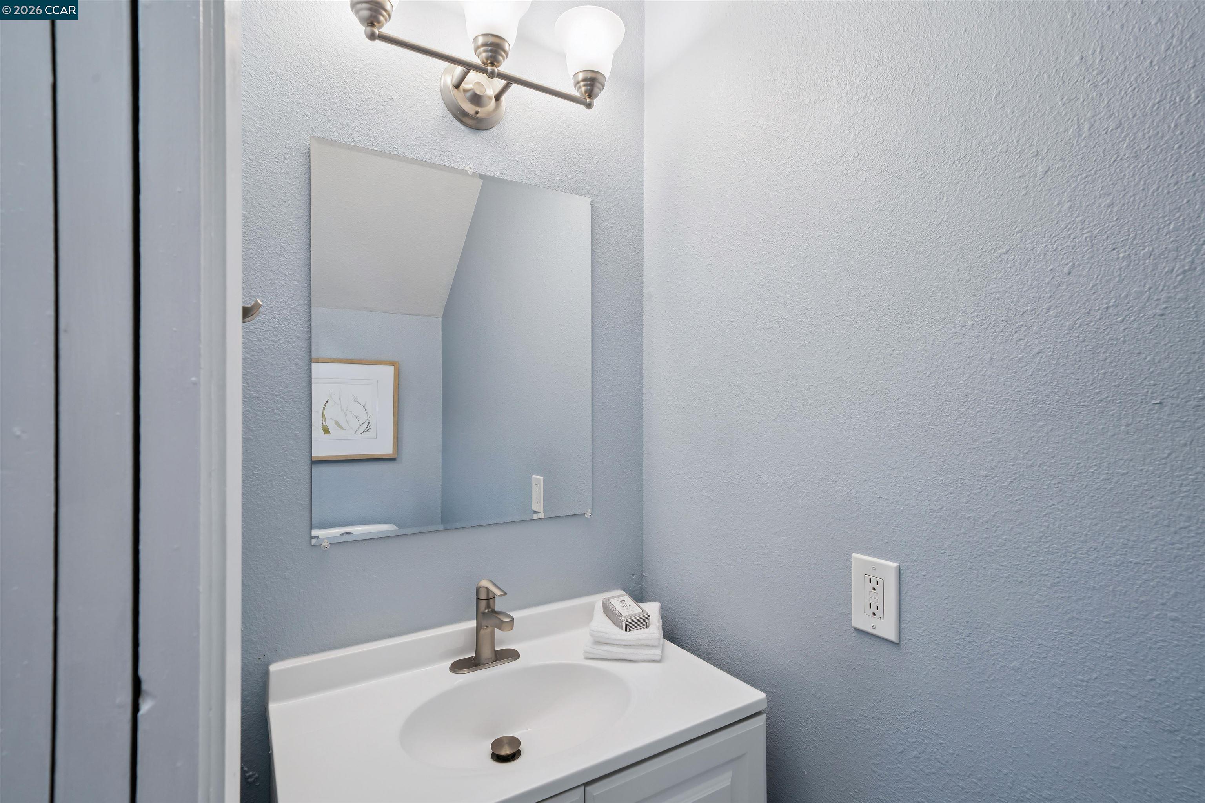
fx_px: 569
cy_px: 402
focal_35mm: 17
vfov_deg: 70.4
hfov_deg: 93.3
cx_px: 602
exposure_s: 1/13
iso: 250
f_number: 9
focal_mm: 17
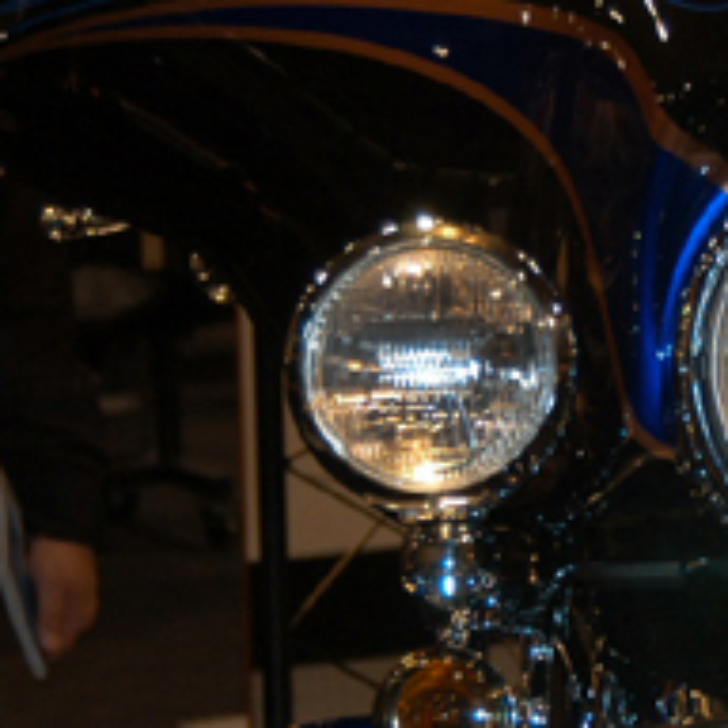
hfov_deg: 9.6
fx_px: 4283
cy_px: 493
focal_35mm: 180
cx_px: 863
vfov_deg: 9.7
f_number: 5
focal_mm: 40
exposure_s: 1/60
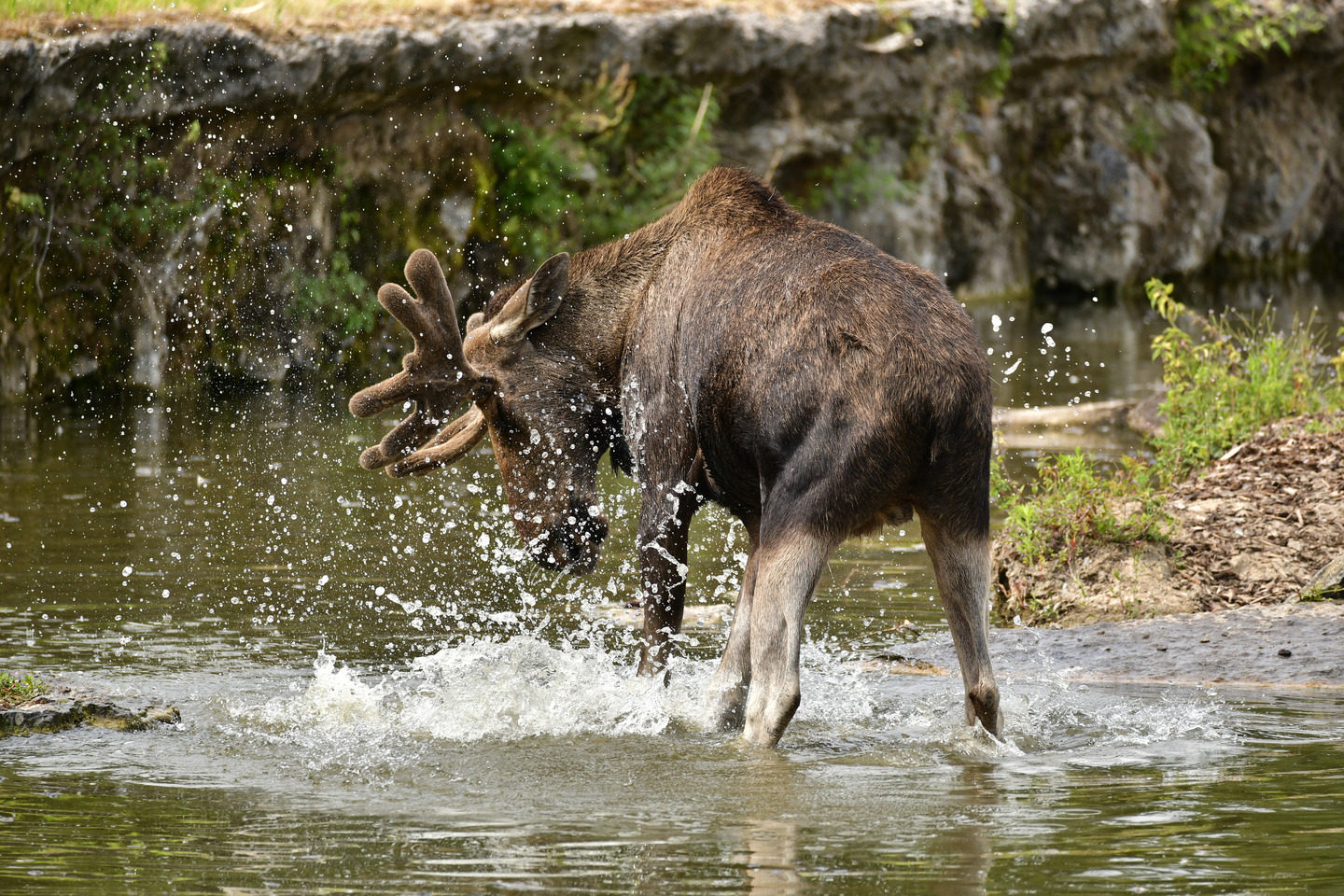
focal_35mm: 300
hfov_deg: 6.9
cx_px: 672
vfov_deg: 4.6
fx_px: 11199
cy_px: 448
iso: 500
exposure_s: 1/1000
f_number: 6.3
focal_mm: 300
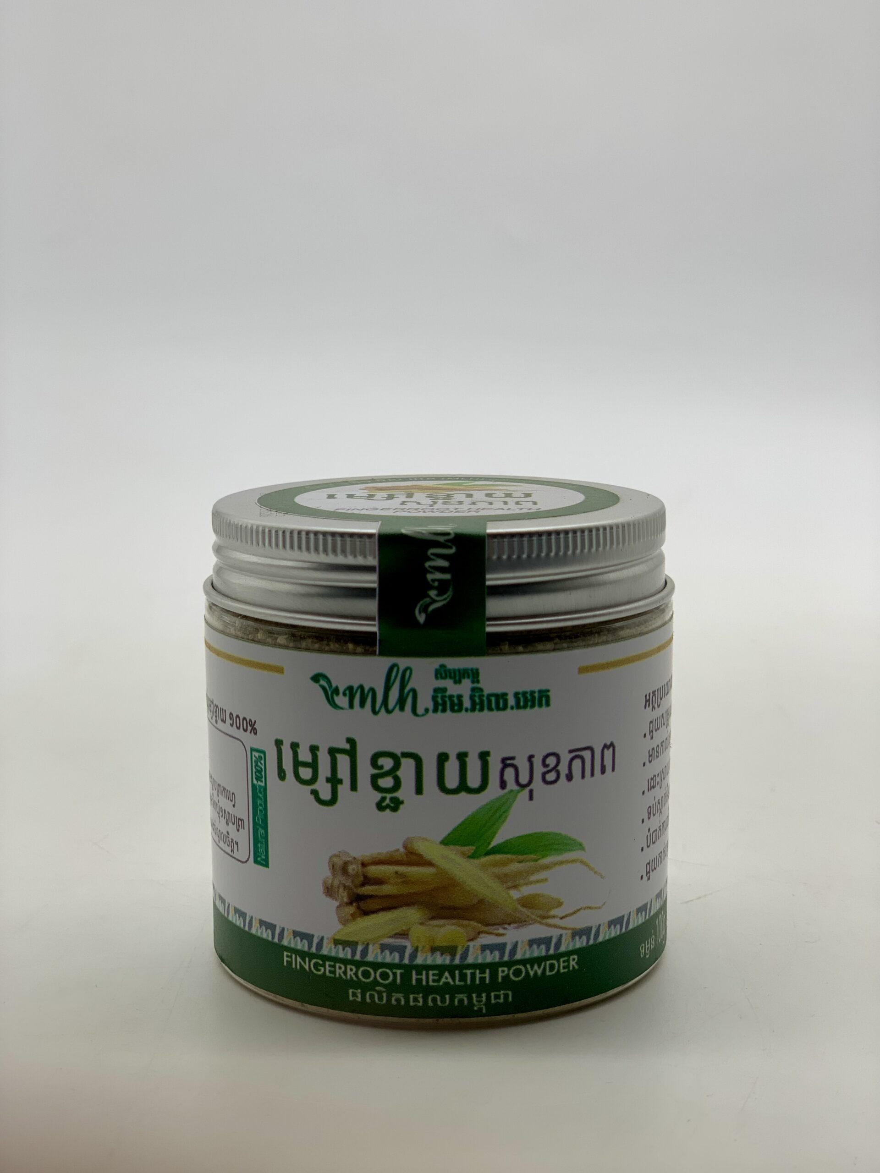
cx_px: 440
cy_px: 586
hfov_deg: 28.0
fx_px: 1763
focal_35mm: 52
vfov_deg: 36.8
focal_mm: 6
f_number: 2.4
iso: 16
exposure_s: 1/121
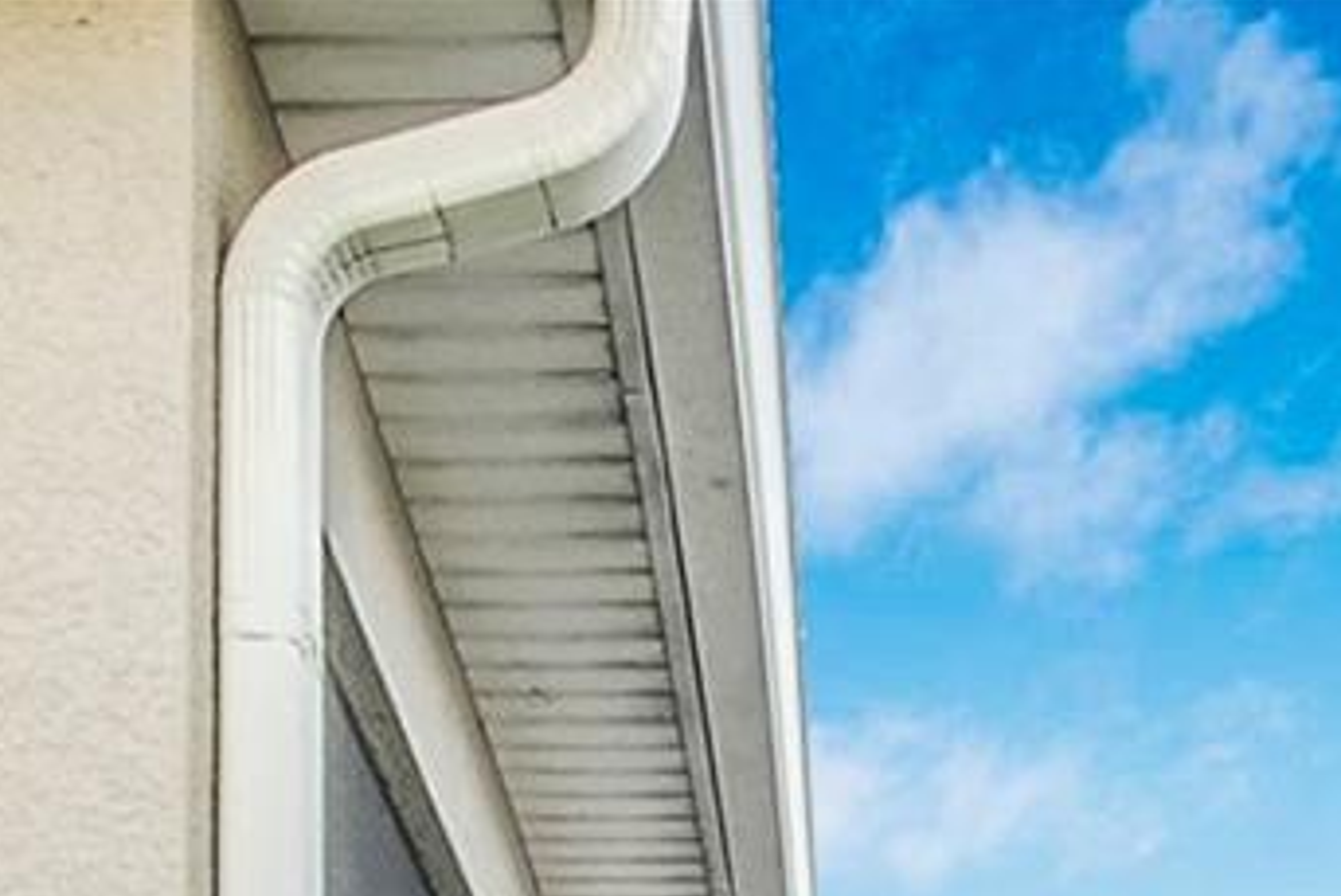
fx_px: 2608
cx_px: 1036
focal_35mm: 70
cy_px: 2080
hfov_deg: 28.3
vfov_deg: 14.2
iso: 640
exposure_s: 1/15
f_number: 20
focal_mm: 10
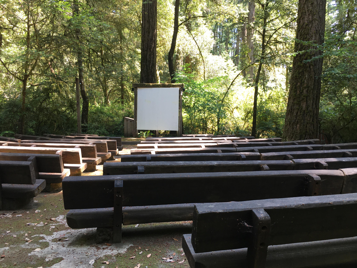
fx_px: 299
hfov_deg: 61.7
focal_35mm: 29
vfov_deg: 48.2
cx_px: 178
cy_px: 134
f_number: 2.2
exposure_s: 1/60
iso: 32
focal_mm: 4.15
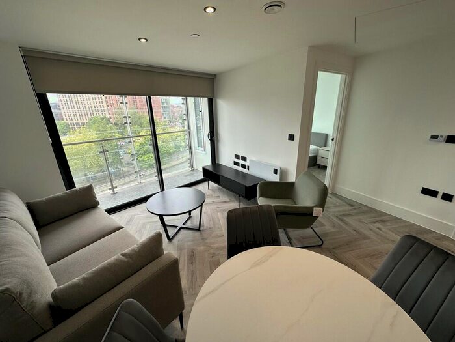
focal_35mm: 14
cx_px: 228
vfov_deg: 85.7
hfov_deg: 102.1
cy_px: 171
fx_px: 184
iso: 40
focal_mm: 2.22
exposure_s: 1/100
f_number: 2.2
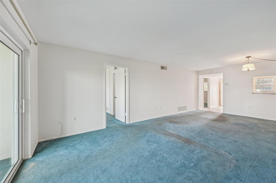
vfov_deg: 81.1
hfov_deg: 104.3
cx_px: 138
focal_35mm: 14
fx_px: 107
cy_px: 92
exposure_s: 1/25
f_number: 8
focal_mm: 14
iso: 400
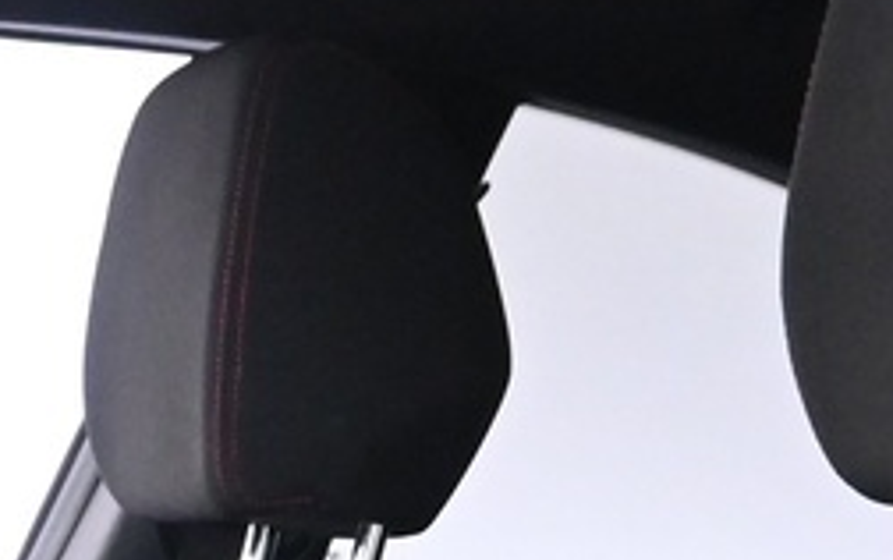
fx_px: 3824
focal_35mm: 157
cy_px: 1524
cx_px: -89
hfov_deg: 13.1
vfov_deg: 7.6
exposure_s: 1/30
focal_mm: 16
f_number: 3.5
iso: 2500
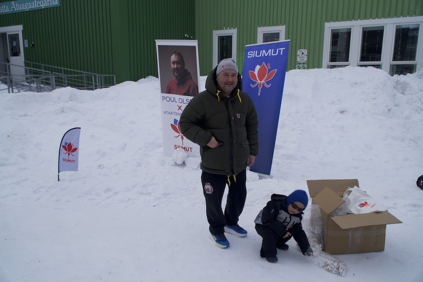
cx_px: 212
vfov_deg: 47.9
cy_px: 141
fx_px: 317
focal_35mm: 27
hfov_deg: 67.4
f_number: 4.5
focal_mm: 18
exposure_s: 1/640
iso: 100
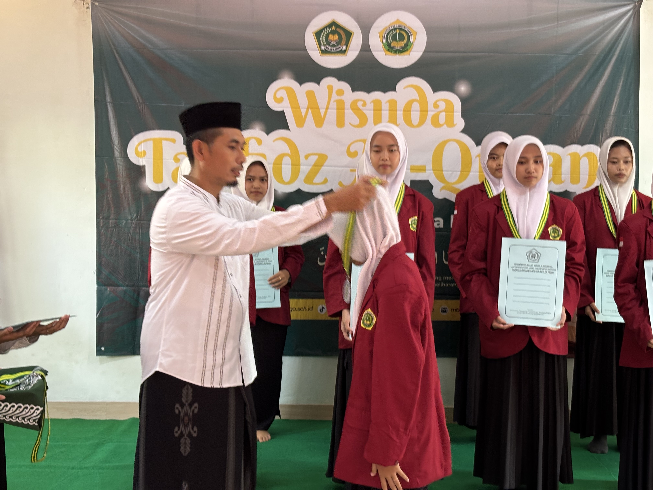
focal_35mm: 52
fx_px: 981
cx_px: 326
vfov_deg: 28.0
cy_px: 245
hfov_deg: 36.8
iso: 200
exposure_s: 1/33
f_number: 1.6
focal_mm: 5.96
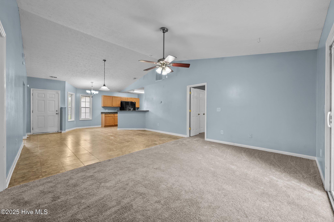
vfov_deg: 81.2
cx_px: 167
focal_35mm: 14
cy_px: 111
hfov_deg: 104.3
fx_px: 130
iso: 640
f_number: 7.1
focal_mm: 14
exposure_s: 1/8
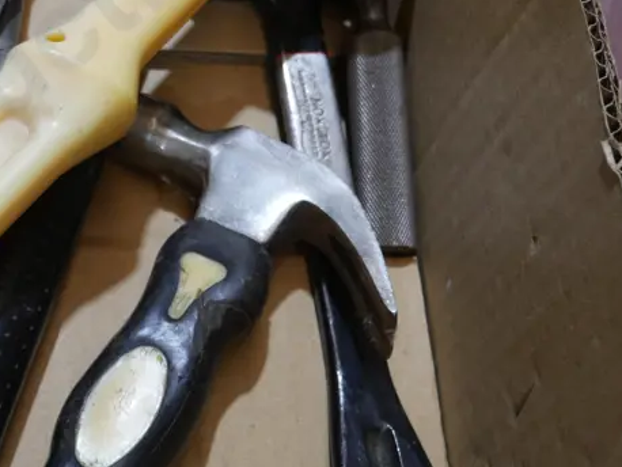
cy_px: 71
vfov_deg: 17.2
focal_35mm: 85
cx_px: 20
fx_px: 1528
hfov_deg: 22.3
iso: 200
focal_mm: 19
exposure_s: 1/60
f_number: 4.1
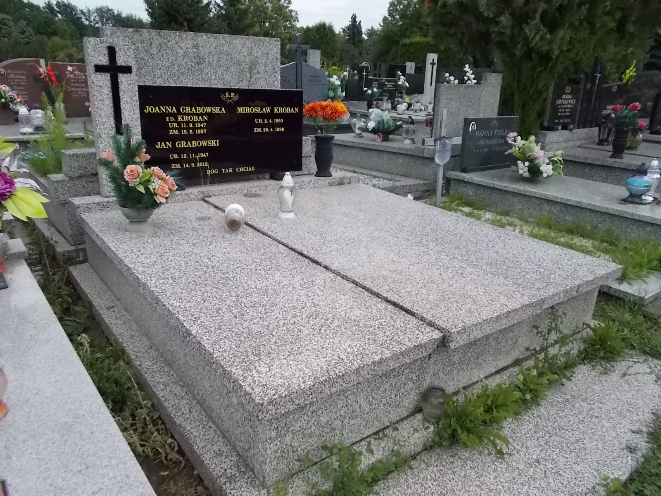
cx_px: 330
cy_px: 248
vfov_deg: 53.1
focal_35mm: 26
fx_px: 496
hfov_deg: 67.3
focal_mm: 4.6
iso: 400
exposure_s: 1/640
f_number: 8
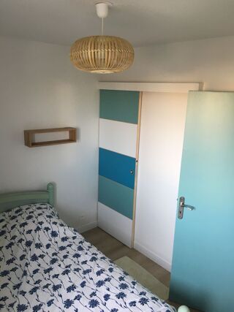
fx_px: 262
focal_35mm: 29
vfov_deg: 61.7
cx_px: 117
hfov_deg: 48.2
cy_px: 156
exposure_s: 1/33
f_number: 2.2
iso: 80
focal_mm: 4.15
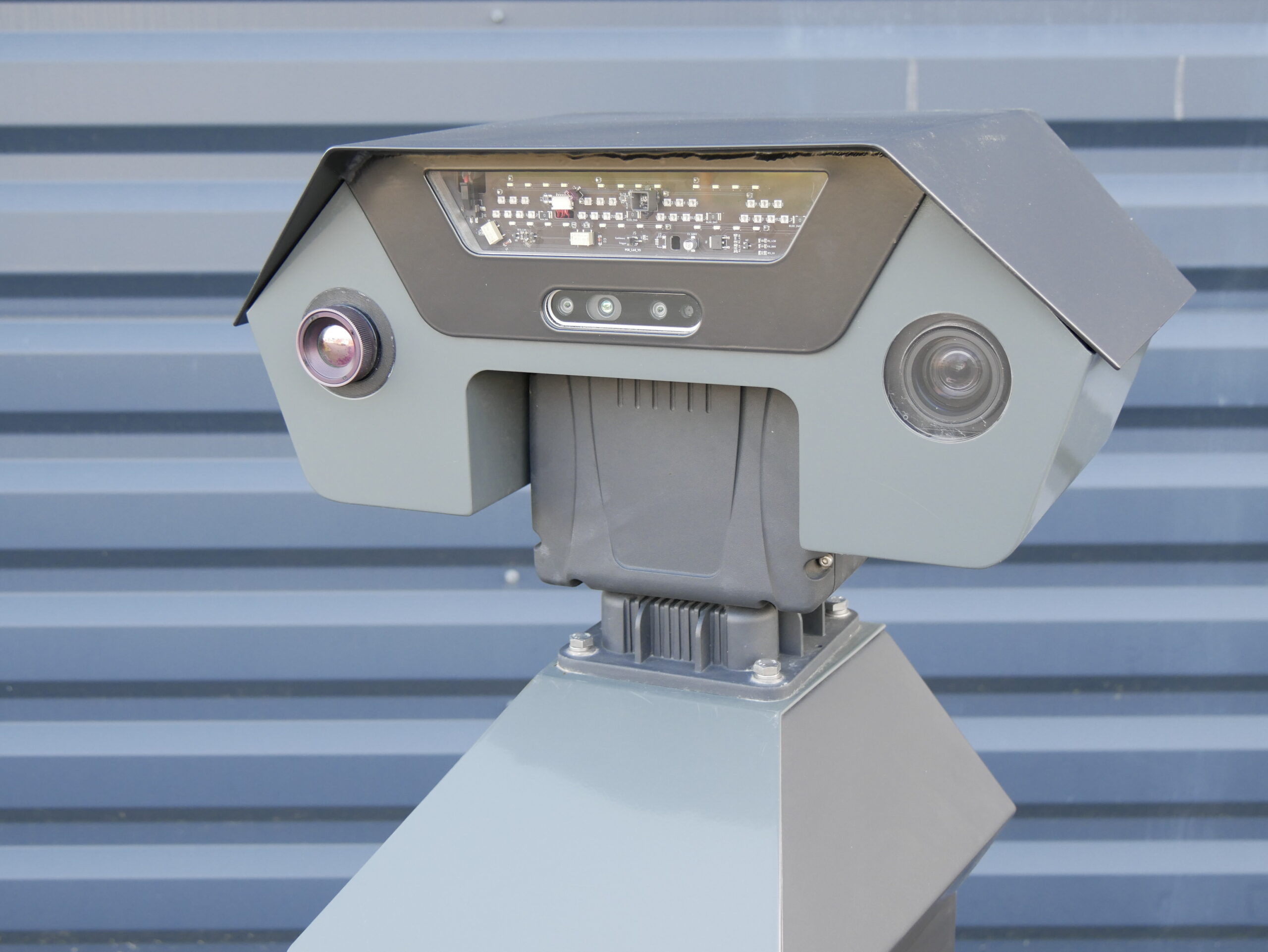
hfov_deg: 44.8
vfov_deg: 34.4
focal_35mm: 42
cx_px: 634
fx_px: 1539
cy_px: 476
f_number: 4
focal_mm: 21
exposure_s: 1/125
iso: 500
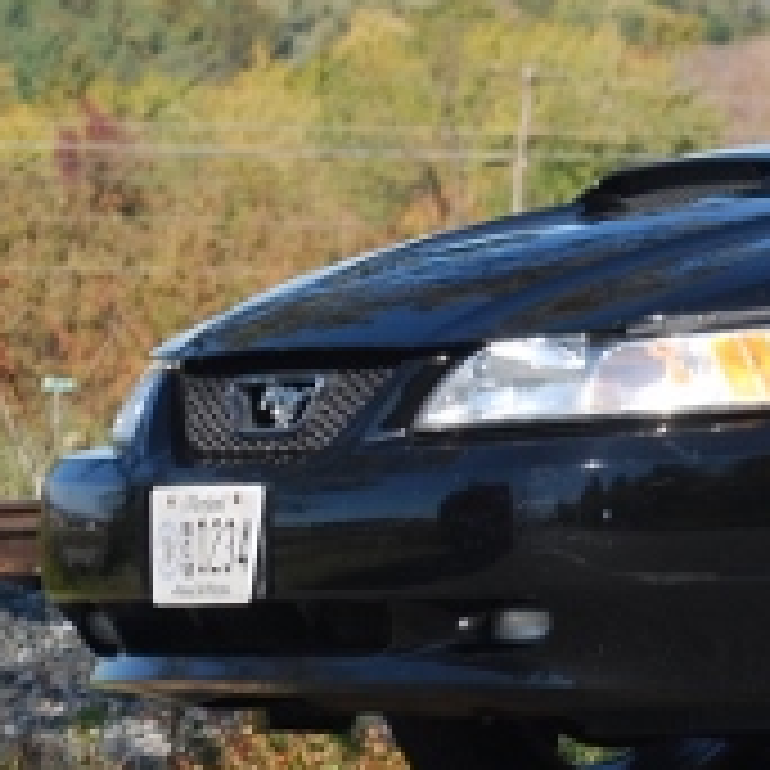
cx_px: 1738
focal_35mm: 407
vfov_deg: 4.3
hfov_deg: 4.2
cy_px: 5
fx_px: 10243
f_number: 6.3
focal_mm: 68
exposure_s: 1/200
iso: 100
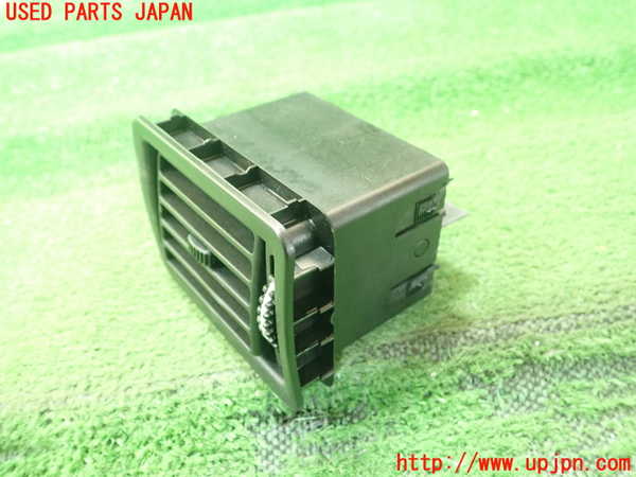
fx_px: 551
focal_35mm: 30
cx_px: 318
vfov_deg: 46.8
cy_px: 238
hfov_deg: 60.0
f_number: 2.3
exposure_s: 1/60
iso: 800
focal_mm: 5.5
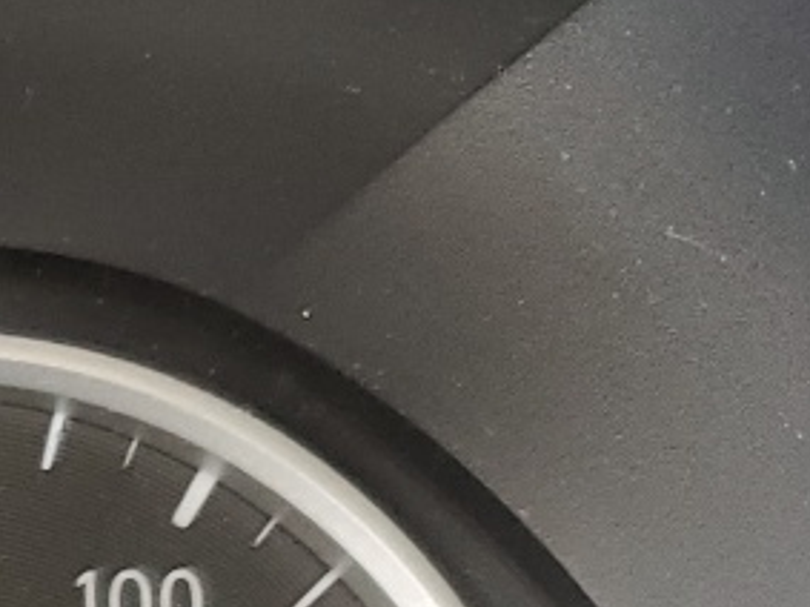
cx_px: -1010
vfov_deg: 9.6
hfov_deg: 11.5
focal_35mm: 147
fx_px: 3438
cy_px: 1062
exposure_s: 1/60.2
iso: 61
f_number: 1.5
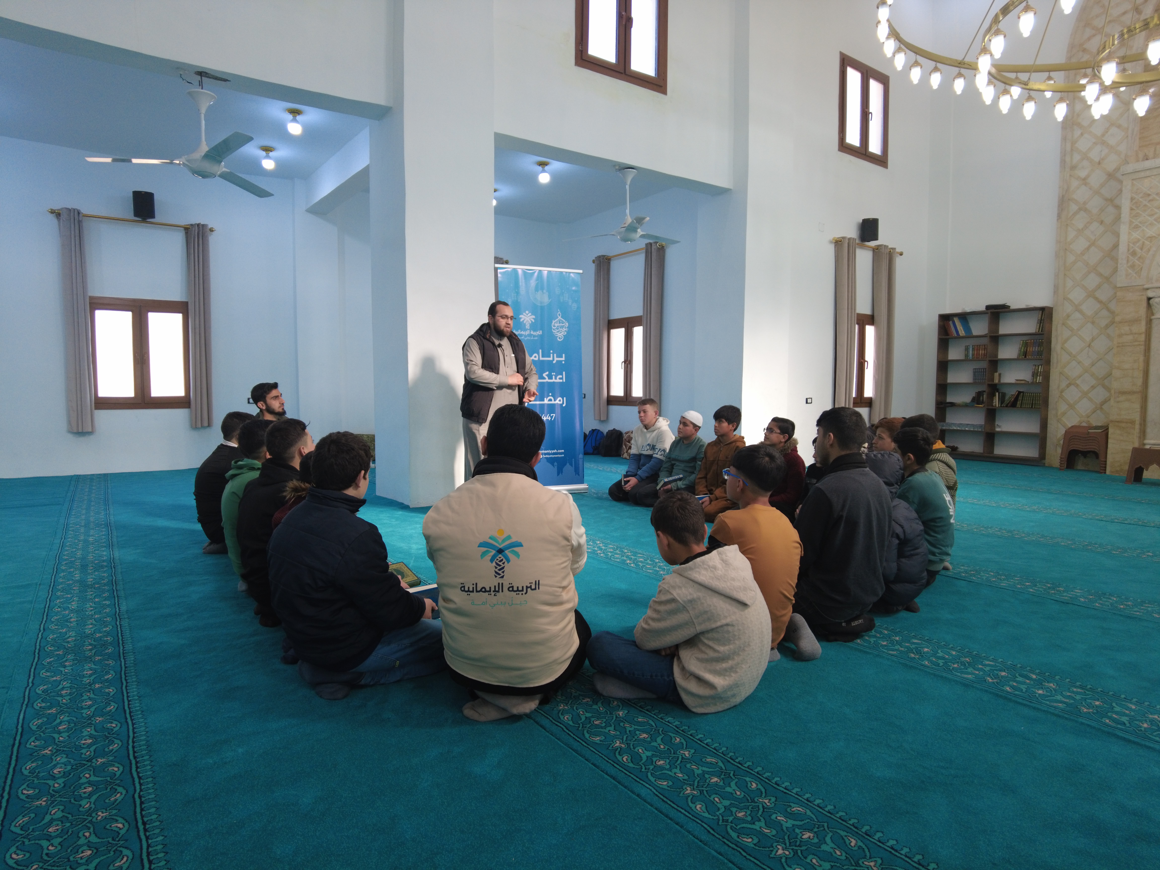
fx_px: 670
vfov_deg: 66.0
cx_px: 580
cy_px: 435
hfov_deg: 81.7
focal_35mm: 20
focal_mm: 4.4
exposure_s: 1/60
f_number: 1.8
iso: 100
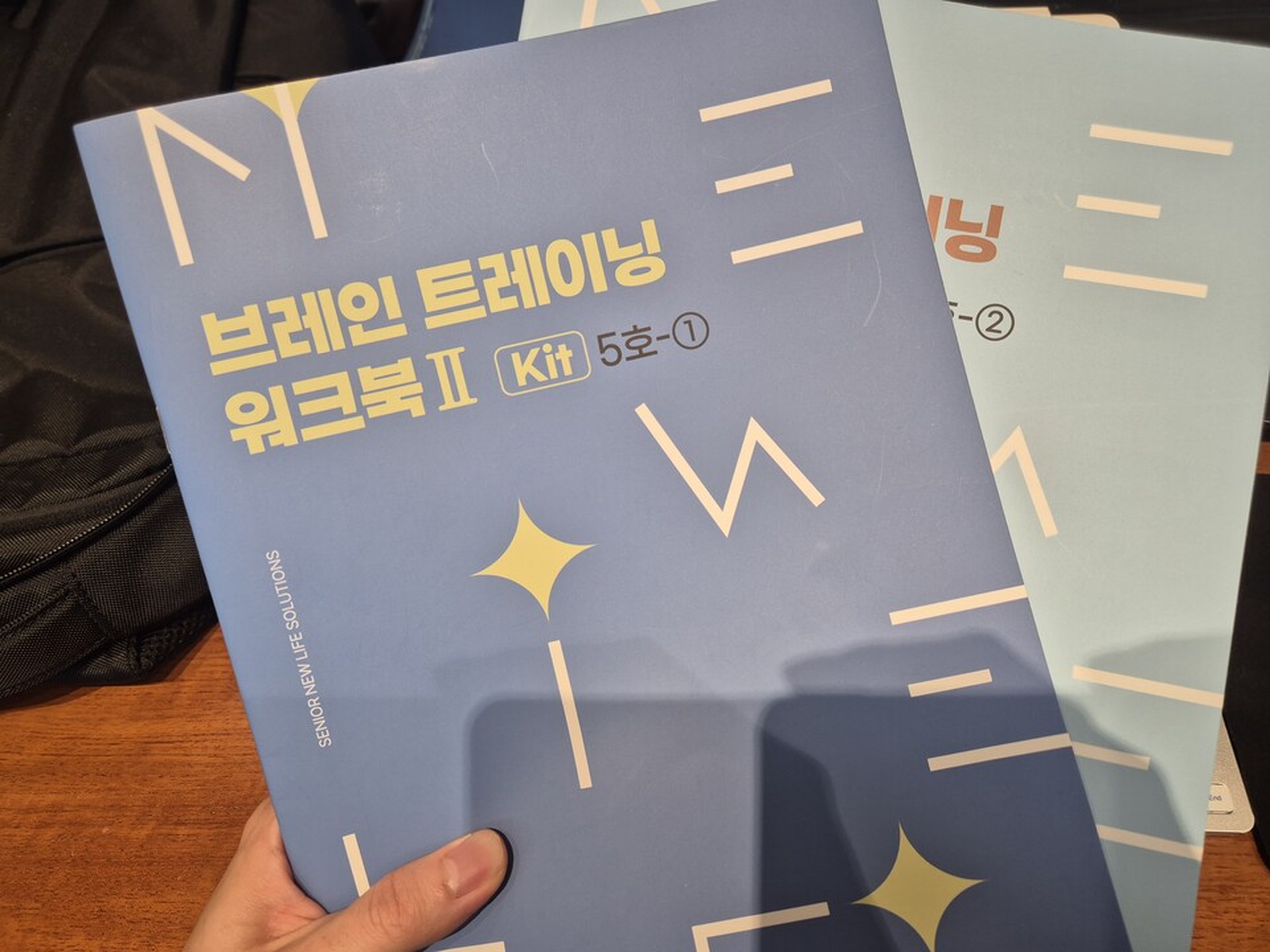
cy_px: 476
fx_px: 844
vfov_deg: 58.9
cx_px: 635
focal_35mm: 23
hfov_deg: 73.9
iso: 160
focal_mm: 5.4
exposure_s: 1/120
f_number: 1.8
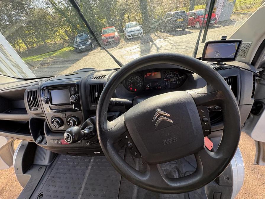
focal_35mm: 14
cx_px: 132
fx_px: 107
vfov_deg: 85.7
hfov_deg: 102.1
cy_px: 100
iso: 100
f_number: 2.2
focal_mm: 2.22
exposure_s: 1/105
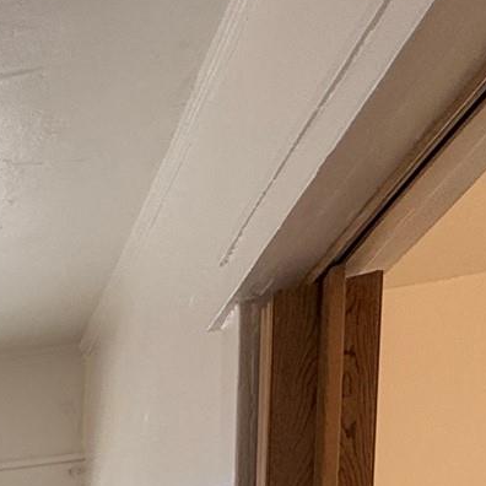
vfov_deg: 20.3
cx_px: -567
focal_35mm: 64
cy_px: 846
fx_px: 1017
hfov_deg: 16.9
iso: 50
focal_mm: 2.22
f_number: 2.2
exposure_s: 1/134
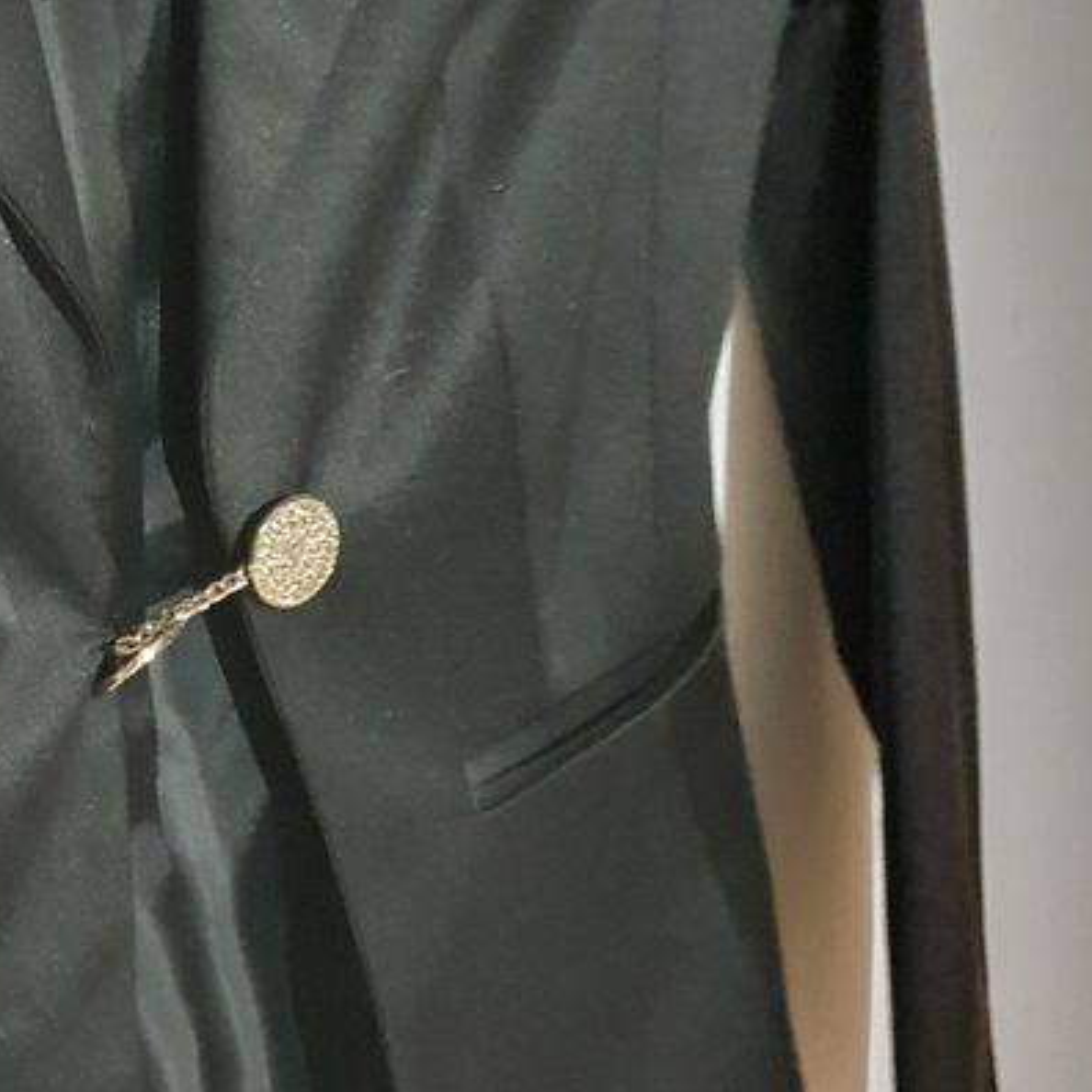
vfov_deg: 29.1
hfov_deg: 28.3
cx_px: 77
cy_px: 273
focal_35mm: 58
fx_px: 2070
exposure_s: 1/9
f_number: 1.5
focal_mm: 4.3
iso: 1250
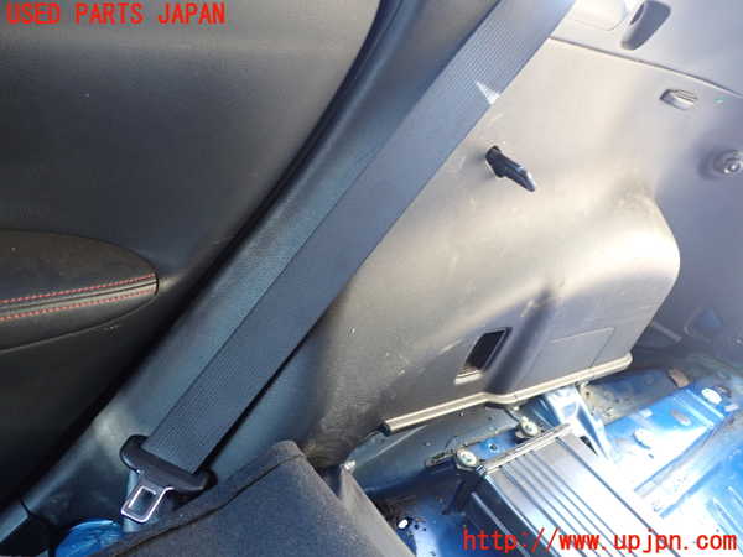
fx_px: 644
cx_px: 372
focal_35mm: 30
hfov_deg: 60.0
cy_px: 278
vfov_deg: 46.8
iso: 250
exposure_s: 1/30
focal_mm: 5.4
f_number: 2.3
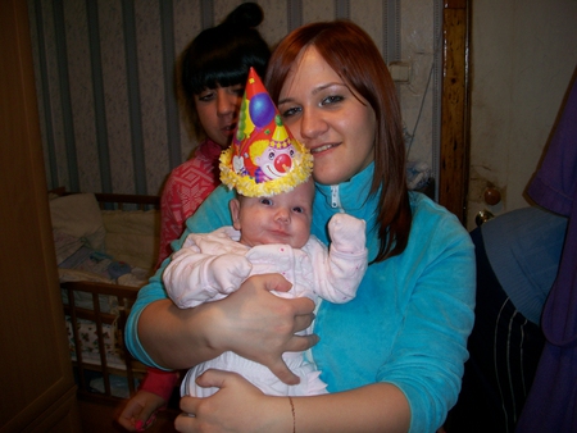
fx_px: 584
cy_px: 216
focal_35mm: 35
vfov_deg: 40.7
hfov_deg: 52.6
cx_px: 288
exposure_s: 1/30
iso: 80
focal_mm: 6.3
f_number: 3.1
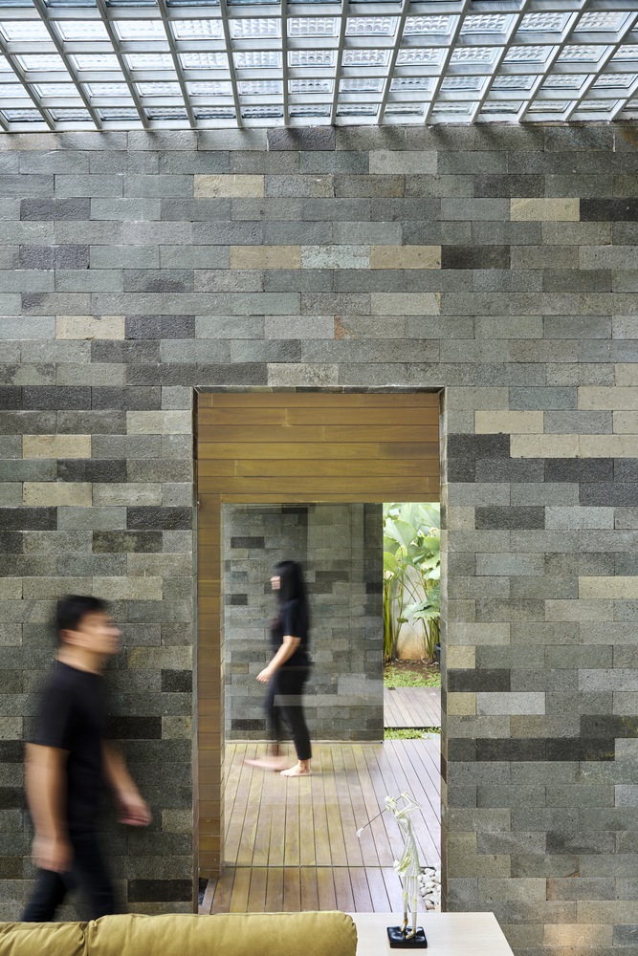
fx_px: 824
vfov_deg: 60.3
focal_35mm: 31
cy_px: 478
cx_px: 319
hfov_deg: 42.3
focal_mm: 31
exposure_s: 1/10
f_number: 8
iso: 64
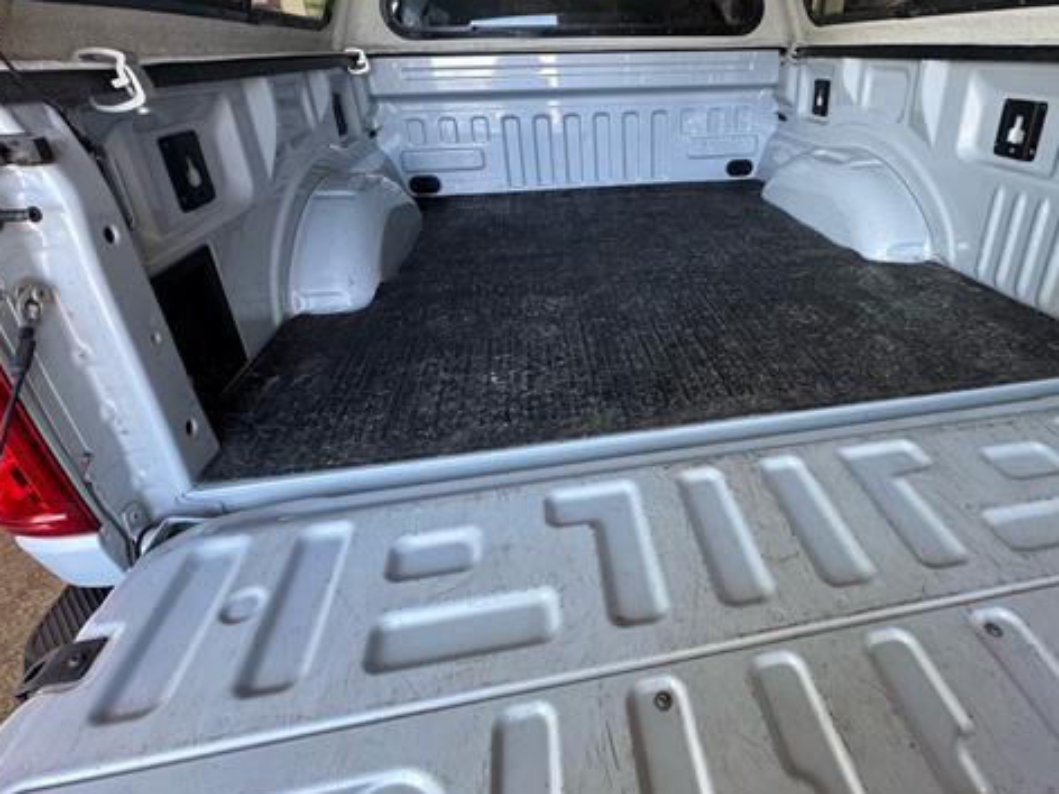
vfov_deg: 67.7
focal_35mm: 19
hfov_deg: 83.6
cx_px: 635
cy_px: 303
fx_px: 581
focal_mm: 2.22
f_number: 2.2
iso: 200
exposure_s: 1/120
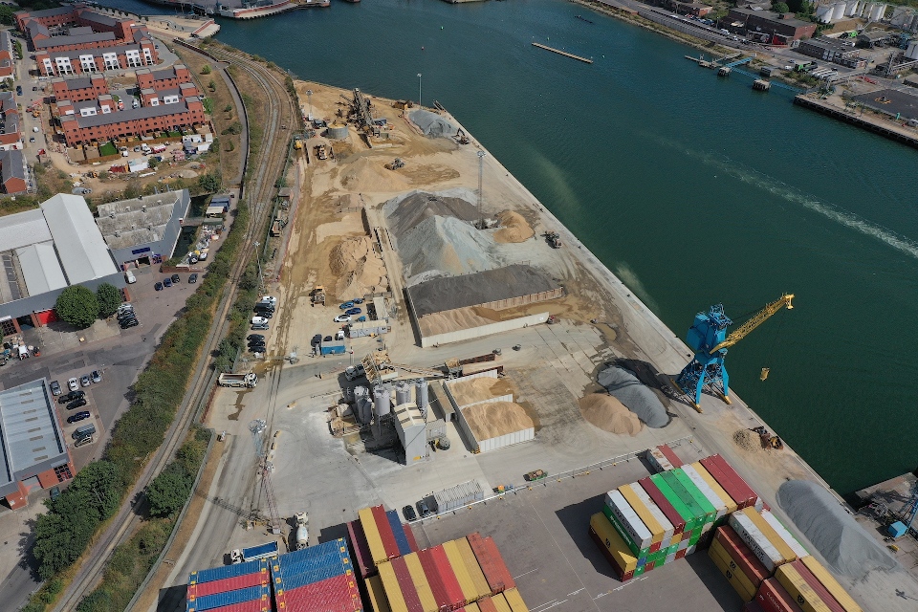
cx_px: 459
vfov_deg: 46.4
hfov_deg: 65.5
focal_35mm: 28
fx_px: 714
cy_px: 306
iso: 100
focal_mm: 10.26
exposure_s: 1/800
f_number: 6.3
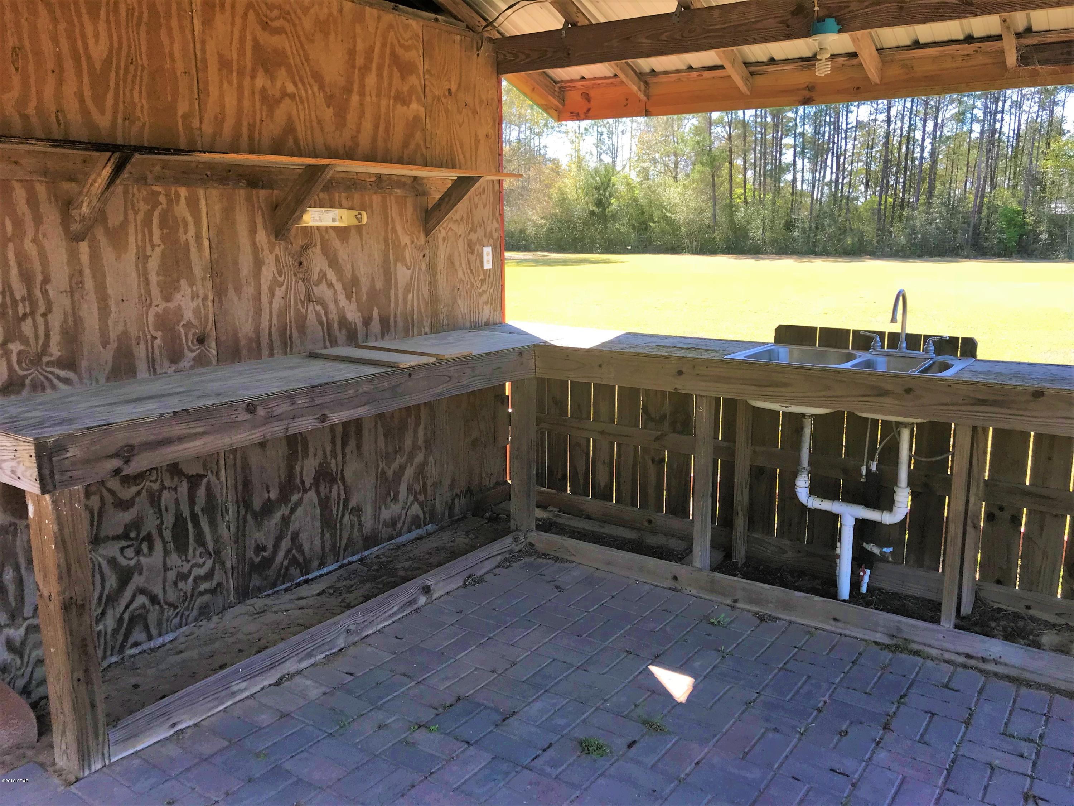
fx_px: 869
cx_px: 537
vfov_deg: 49.7
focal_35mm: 28
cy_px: 403
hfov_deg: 63.4
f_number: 1.8
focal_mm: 3.99
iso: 20
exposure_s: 1/288
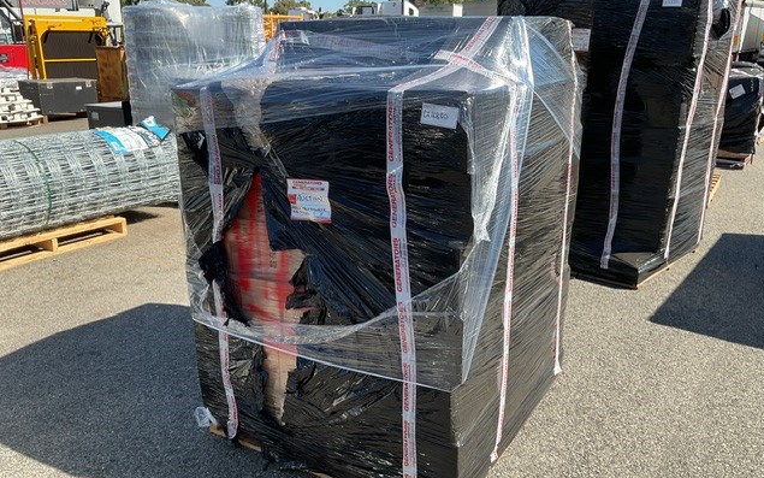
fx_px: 646
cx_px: 384
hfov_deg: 61.2
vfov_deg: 40.5
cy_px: 266
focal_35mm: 31
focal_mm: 3
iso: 16
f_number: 1.8
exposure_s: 1/816
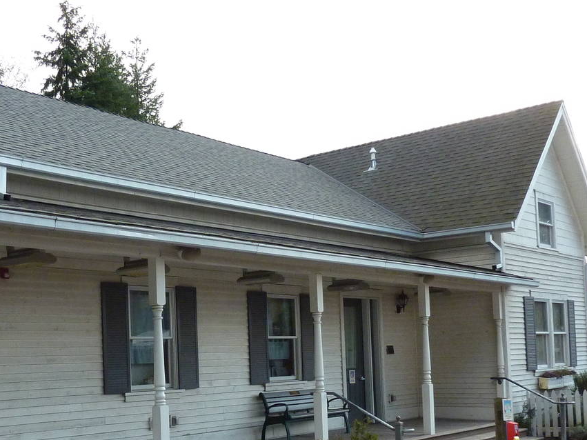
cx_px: 186
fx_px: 797
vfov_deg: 30.4
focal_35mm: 47
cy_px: 325
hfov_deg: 39.8
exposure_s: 1/500
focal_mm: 4.1
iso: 250
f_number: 3.3
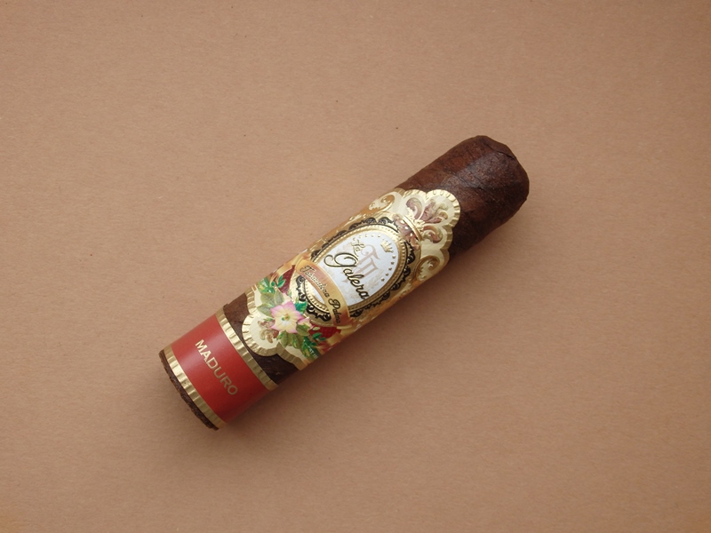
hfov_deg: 35.5
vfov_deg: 27.0
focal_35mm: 54
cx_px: 356
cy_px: 266
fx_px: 1109
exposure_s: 1/125
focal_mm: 9.8
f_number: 4.1
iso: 125
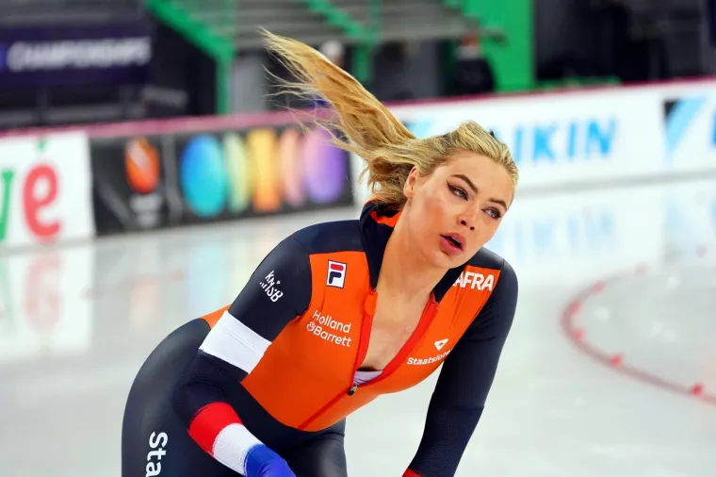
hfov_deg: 10.3
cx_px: 358
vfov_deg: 6.9
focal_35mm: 200
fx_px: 3976
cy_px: 238
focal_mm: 200
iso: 8000
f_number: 5.6
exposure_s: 1/1000
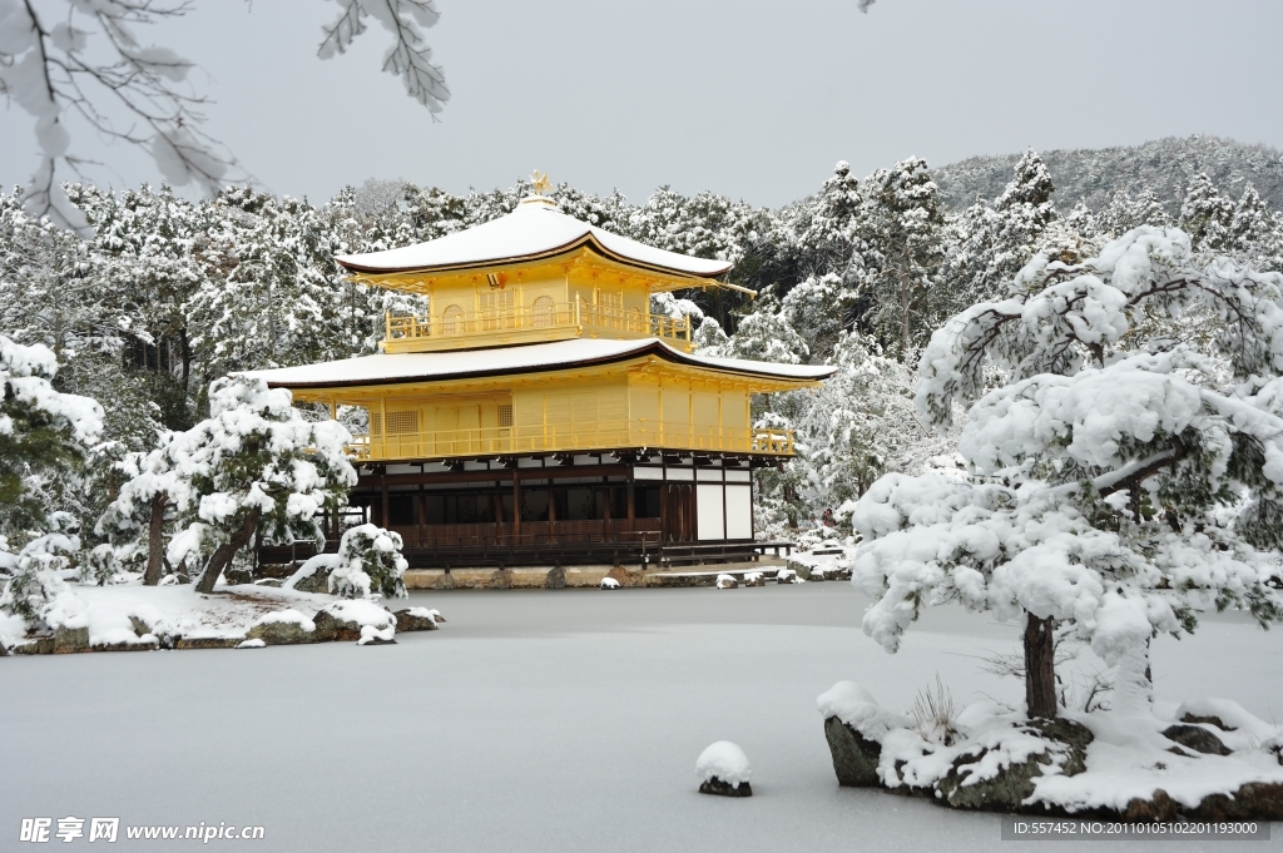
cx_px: 642
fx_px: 1852
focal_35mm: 52
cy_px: 426
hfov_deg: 38.2
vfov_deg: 25.9
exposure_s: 1/320
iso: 200
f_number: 9
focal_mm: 52
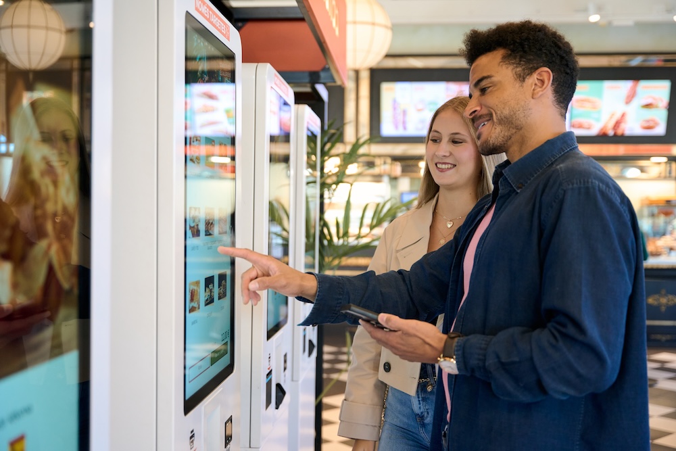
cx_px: 338
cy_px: 226
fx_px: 798
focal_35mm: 42
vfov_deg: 31.5
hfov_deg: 45.9
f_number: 2.8
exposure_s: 1/250
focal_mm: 42.5
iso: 2000
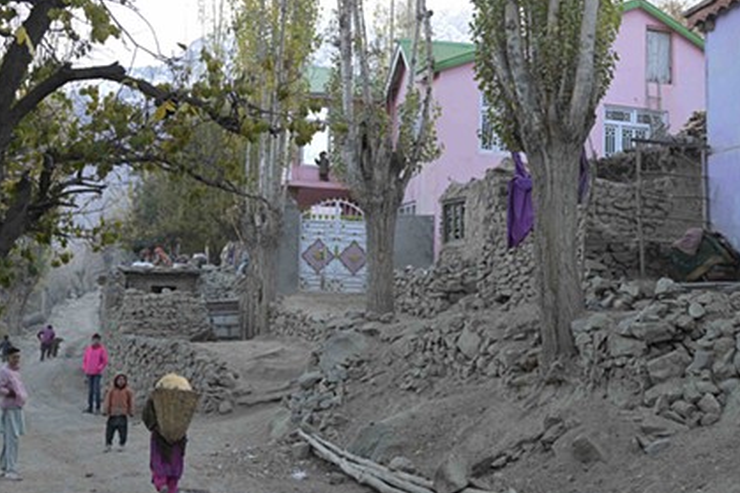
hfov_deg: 36.1
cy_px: 189
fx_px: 1130
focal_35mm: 55
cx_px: 461
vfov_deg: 24.5
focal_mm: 36
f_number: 5.6
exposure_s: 1/200
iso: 640
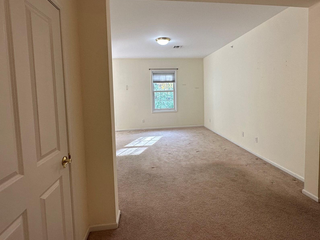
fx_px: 166
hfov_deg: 87.7
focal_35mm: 18
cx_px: 167
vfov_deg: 71.2
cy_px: 103
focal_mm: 2.22
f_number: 2.2
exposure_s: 1/120
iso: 125
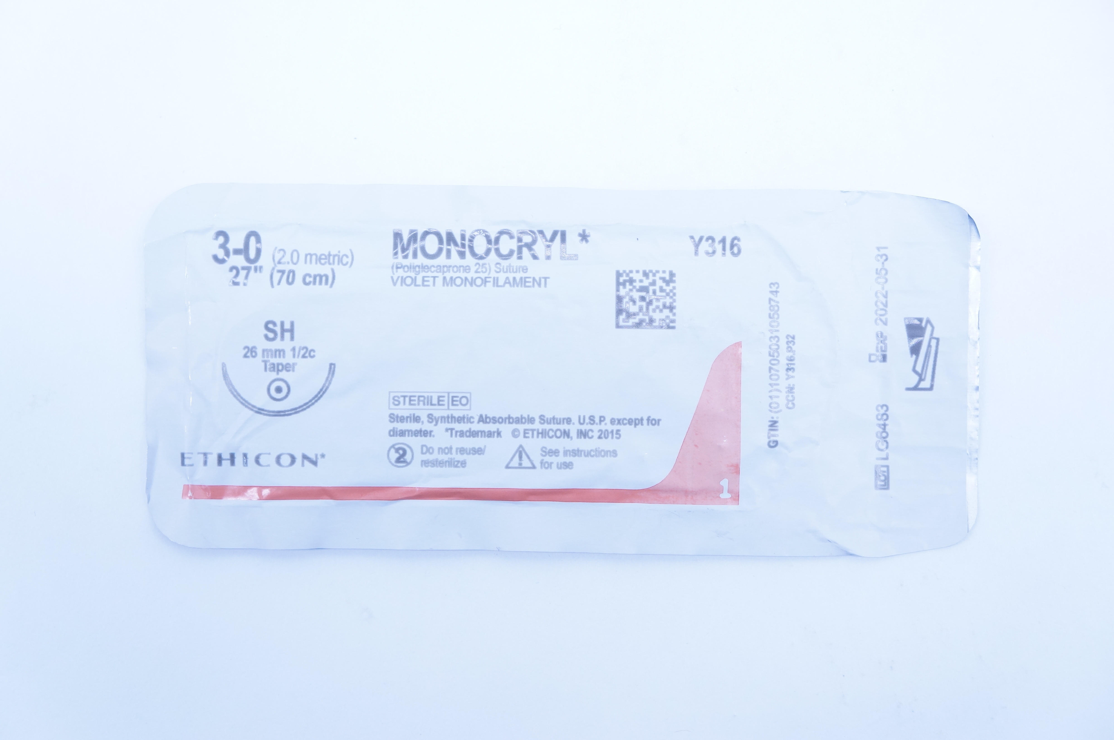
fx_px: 1576
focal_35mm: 51
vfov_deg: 26.4
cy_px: 370
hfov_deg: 38.9
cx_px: 557
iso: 800
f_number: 4.5
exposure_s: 1/125
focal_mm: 34
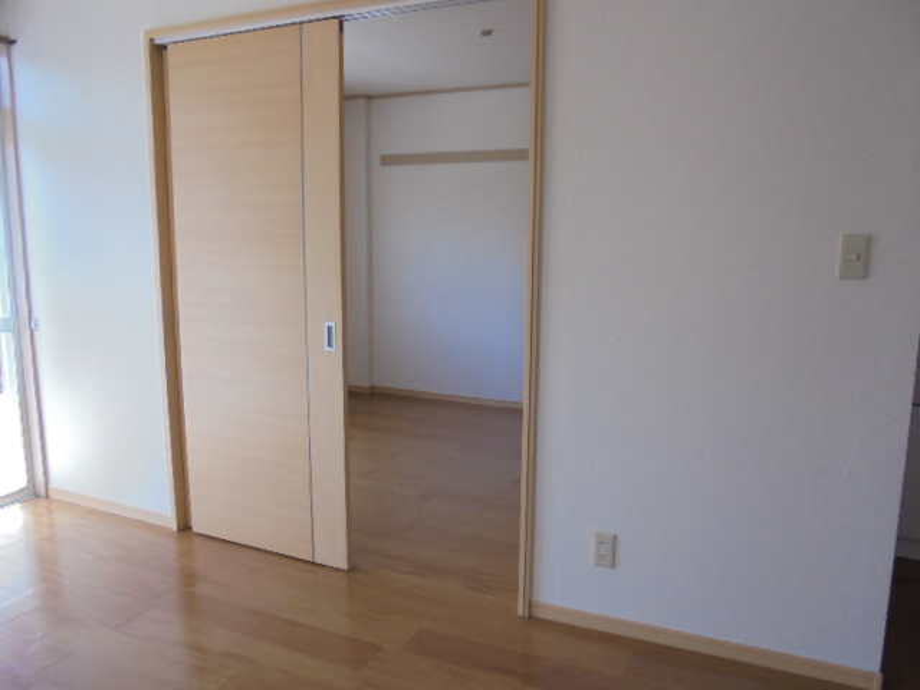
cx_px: 460
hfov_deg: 67.3
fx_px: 691
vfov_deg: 53.1
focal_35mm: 26
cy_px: 345
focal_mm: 4.6
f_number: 3.5
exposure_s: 1/80
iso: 100
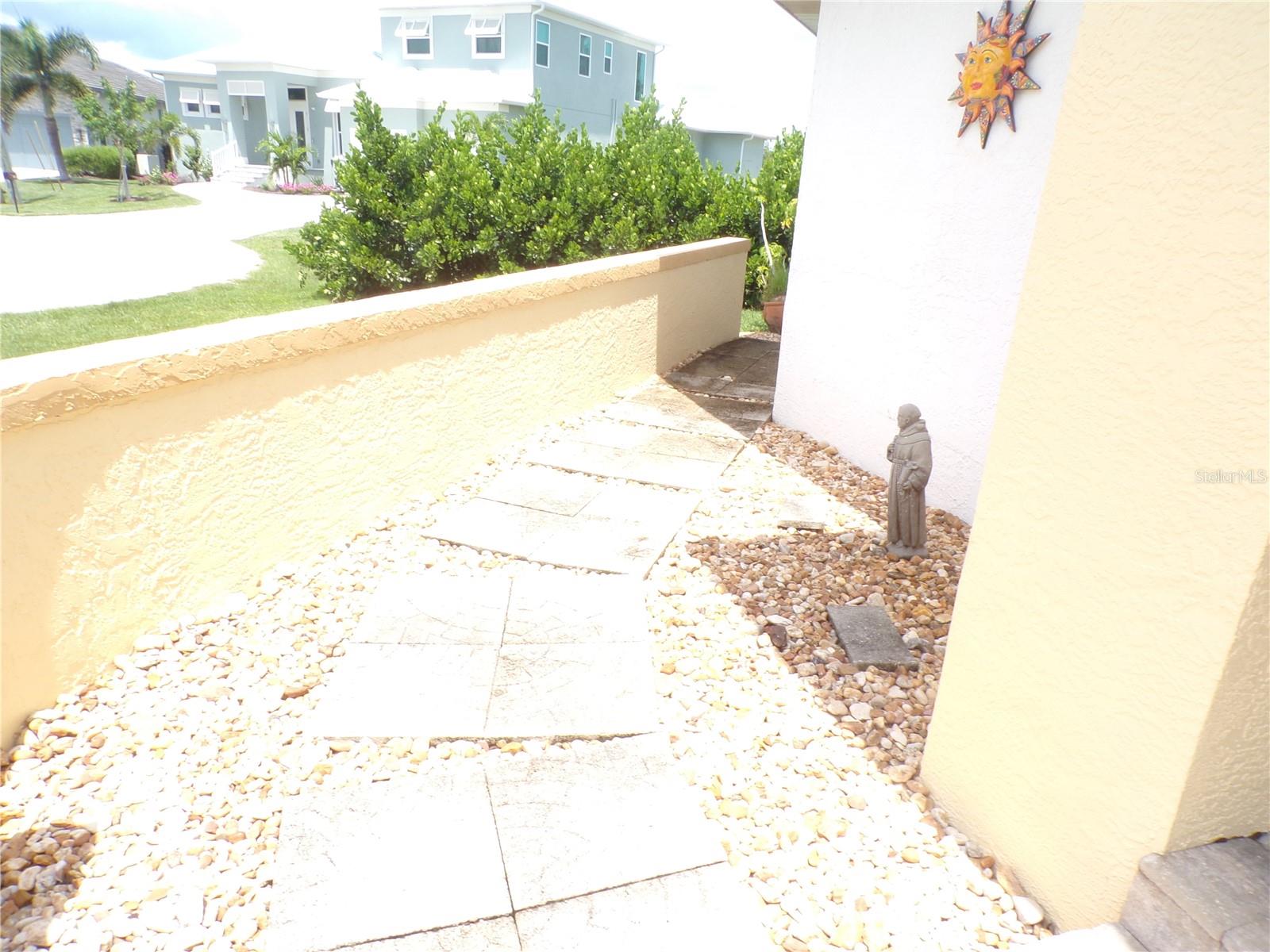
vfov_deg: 56.8
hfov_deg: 71.6
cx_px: 635
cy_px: 476
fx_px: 881
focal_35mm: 24
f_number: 8
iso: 80
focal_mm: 4.3
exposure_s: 1/60
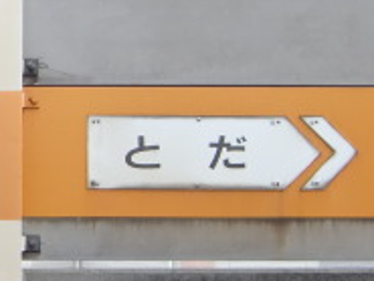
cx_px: -224
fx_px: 1719
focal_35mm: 159
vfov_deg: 9.3
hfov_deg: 11.8
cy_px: 150
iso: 64
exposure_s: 1/100
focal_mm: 8.2
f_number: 3.3
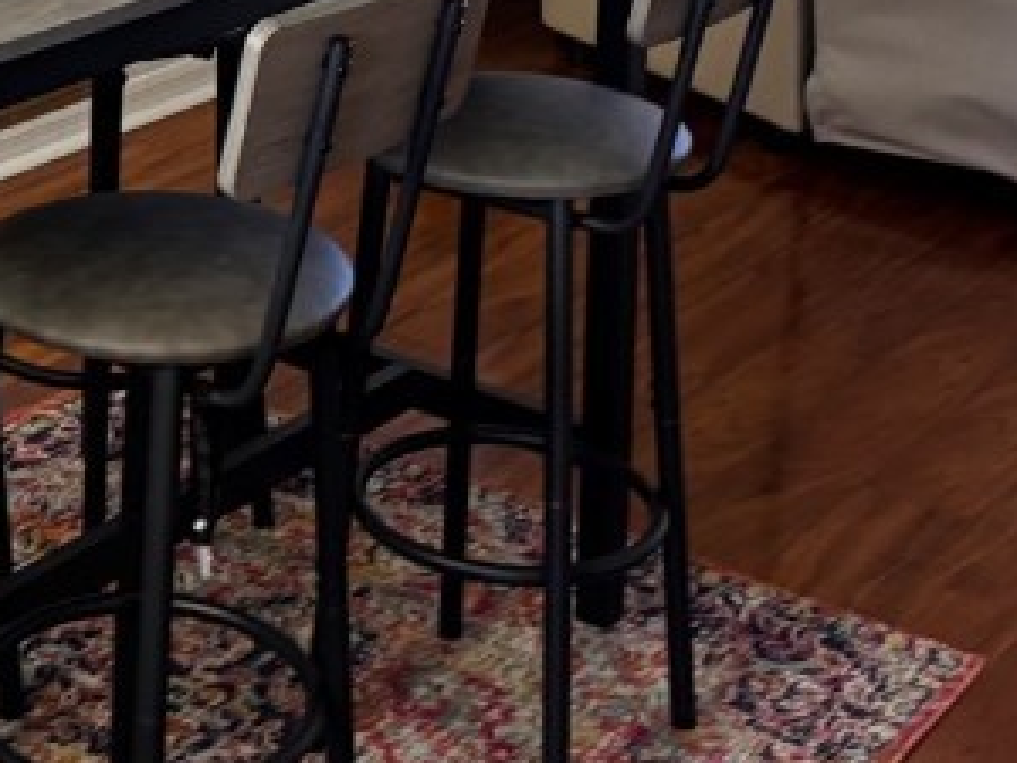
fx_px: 2409
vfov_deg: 17.2
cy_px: -153
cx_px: 98
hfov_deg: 23.2
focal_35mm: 82
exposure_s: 1/60
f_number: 1.78
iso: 320
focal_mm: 6.76
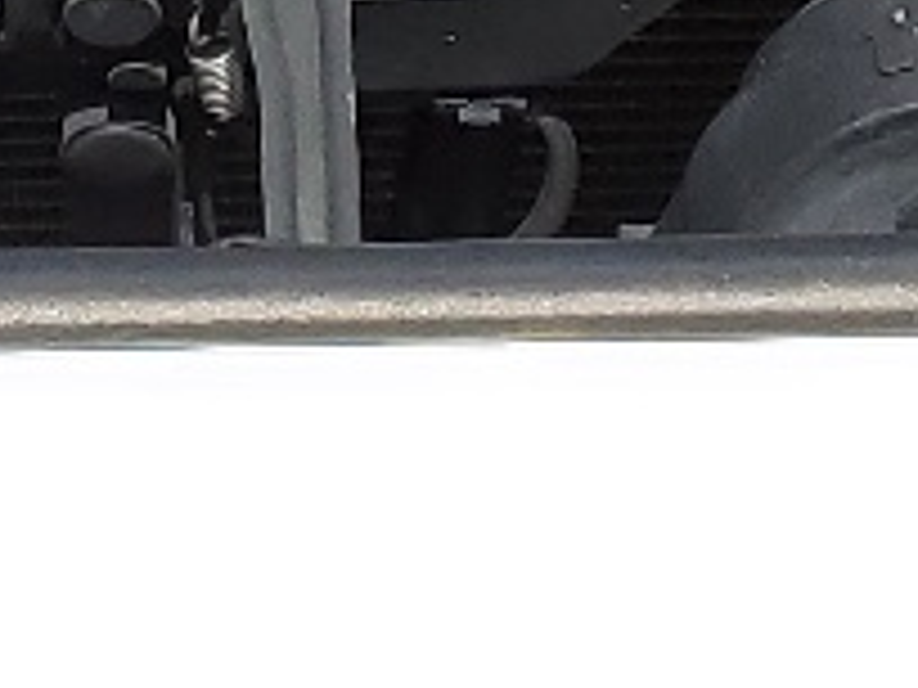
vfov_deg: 6.7
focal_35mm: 204
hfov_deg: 9.7
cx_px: 144
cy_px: -1318
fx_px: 5410
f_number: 1.5
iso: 50
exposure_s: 1/2500
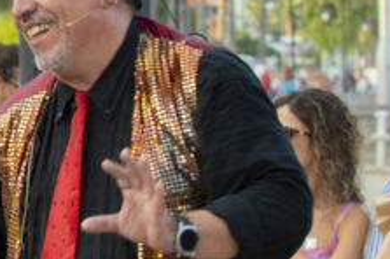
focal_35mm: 322
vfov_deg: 4.3
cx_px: -317
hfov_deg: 6.3
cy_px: 189
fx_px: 3483
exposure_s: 1/250
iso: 800
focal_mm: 70
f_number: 5.6
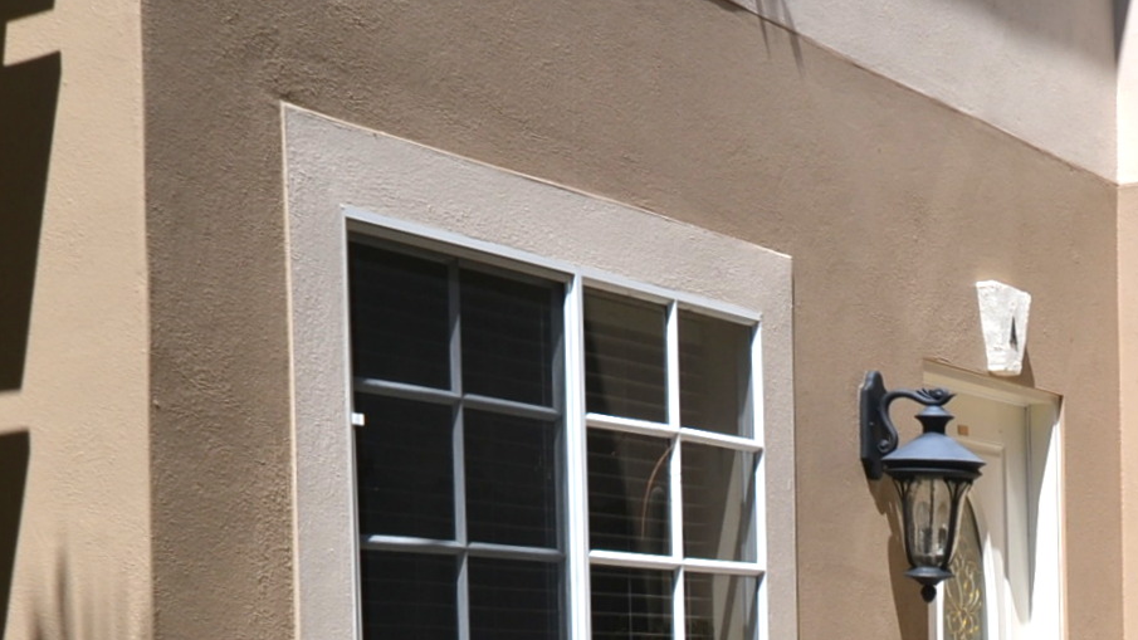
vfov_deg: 14.6
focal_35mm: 80
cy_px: 783
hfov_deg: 26.0
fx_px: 2414
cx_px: 943
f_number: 8
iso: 100
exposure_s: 1/250
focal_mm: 20
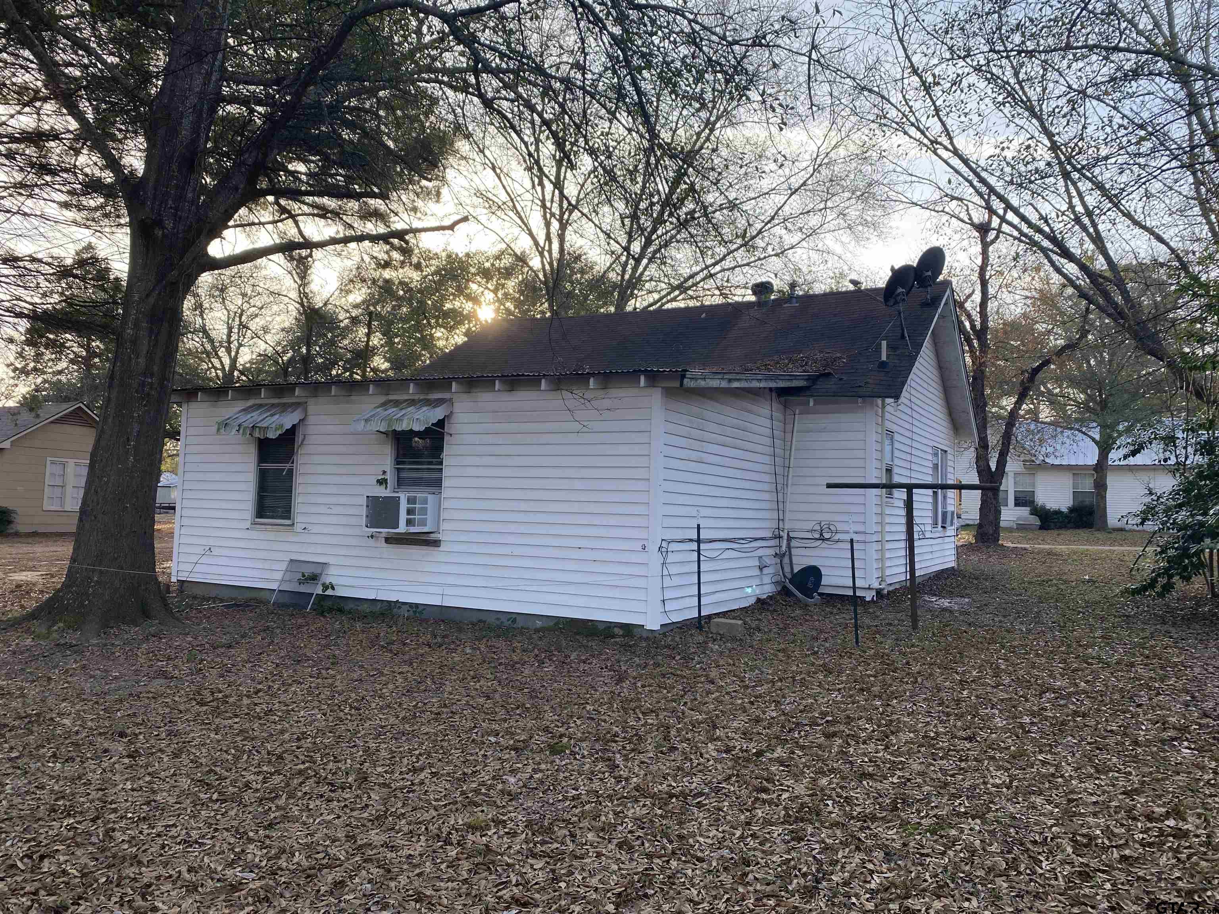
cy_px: 457
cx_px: 610
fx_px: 916
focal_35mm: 26
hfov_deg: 67.3
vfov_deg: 53.1
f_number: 1.8
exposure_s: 1/460
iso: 32
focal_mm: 4.25
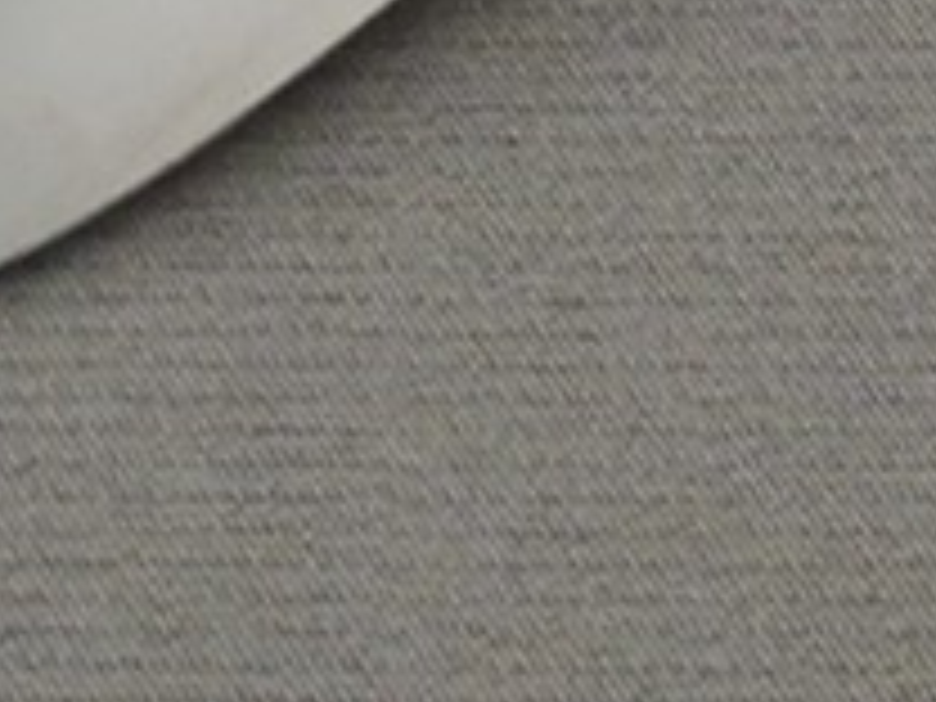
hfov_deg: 8.3
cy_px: -1400
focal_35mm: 215
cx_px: 2434
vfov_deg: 6.3
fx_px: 5813
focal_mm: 5.46
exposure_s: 1/25
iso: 400
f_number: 3.3
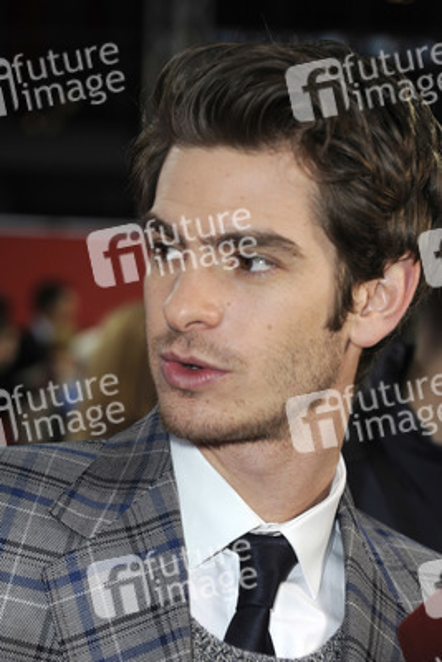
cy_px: 331
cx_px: 221
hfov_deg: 12.2
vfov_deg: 18.3
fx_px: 2061
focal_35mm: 112
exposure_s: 1/160
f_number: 5.6
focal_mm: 112
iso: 640
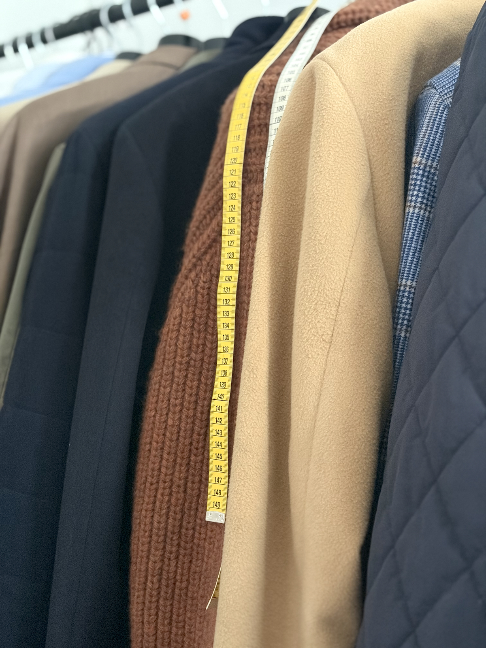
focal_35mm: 52
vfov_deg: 36.8
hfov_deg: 28.0
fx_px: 973
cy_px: 324
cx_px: 243
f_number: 1.6
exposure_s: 1/24
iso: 400
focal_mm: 5.96
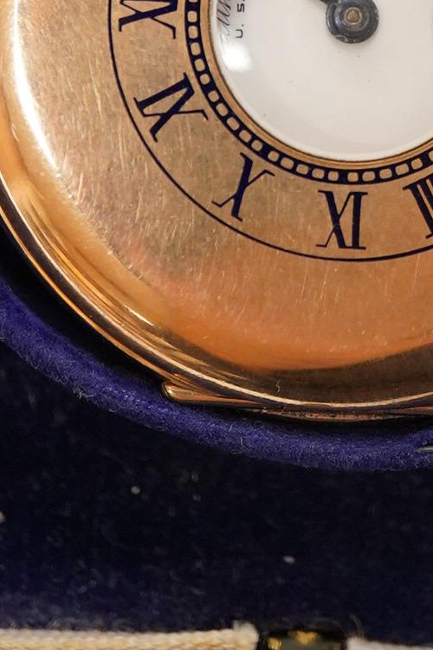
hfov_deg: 11.6
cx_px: 359
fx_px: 2131
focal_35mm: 118
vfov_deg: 16.8
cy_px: -74
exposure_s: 1/160
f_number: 5
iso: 2500
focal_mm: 30
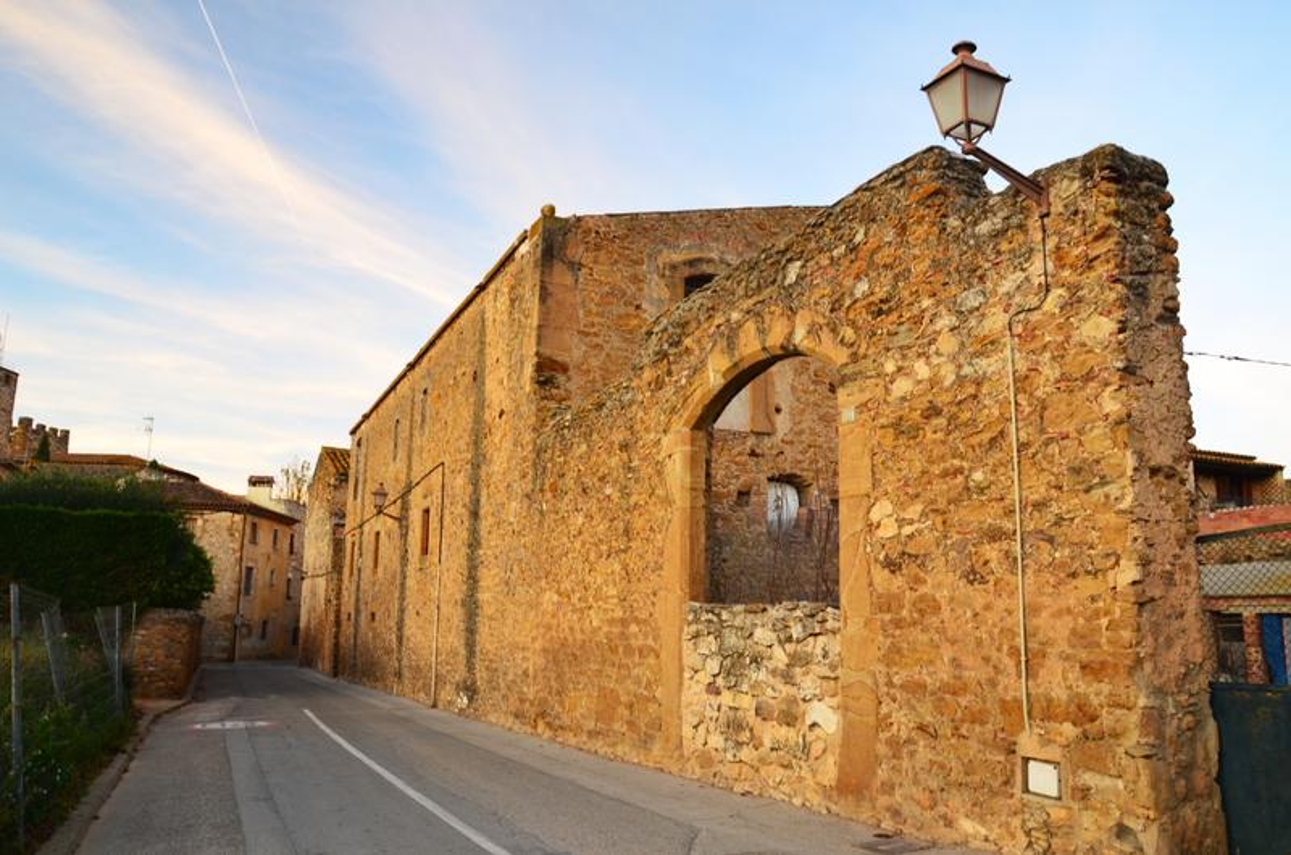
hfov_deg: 67.5
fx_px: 966
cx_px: 646
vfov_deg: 47.7
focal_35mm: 27
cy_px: 428
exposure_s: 1/20
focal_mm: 18
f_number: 6.3
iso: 640
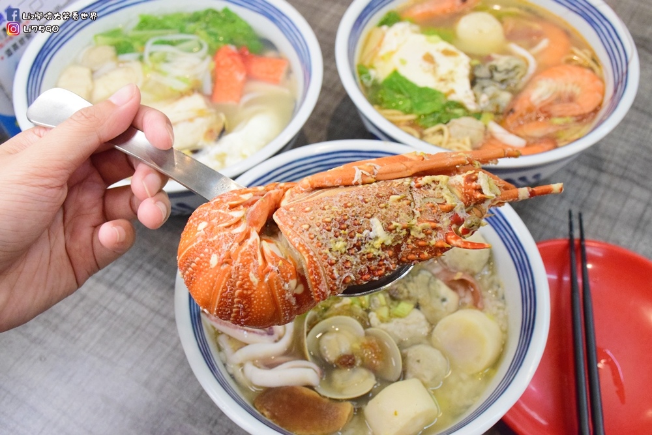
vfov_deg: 29.9
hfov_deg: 43.6
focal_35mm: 45
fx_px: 815
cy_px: 218
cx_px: 326
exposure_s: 1/250
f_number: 8
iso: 6400
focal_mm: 30
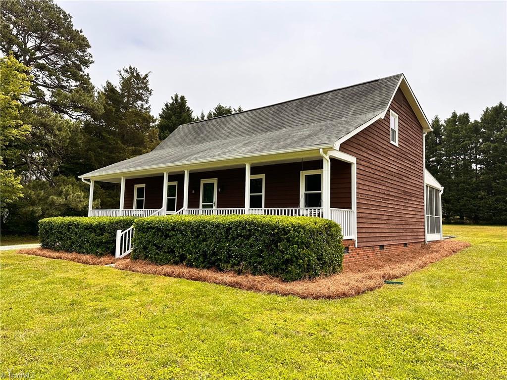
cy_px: 190
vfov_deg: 56.8
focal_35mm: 24
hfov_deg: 71.6
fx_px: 352
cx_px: 254
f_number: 1.78
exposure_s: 1/3472
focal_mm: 6.86
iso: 80
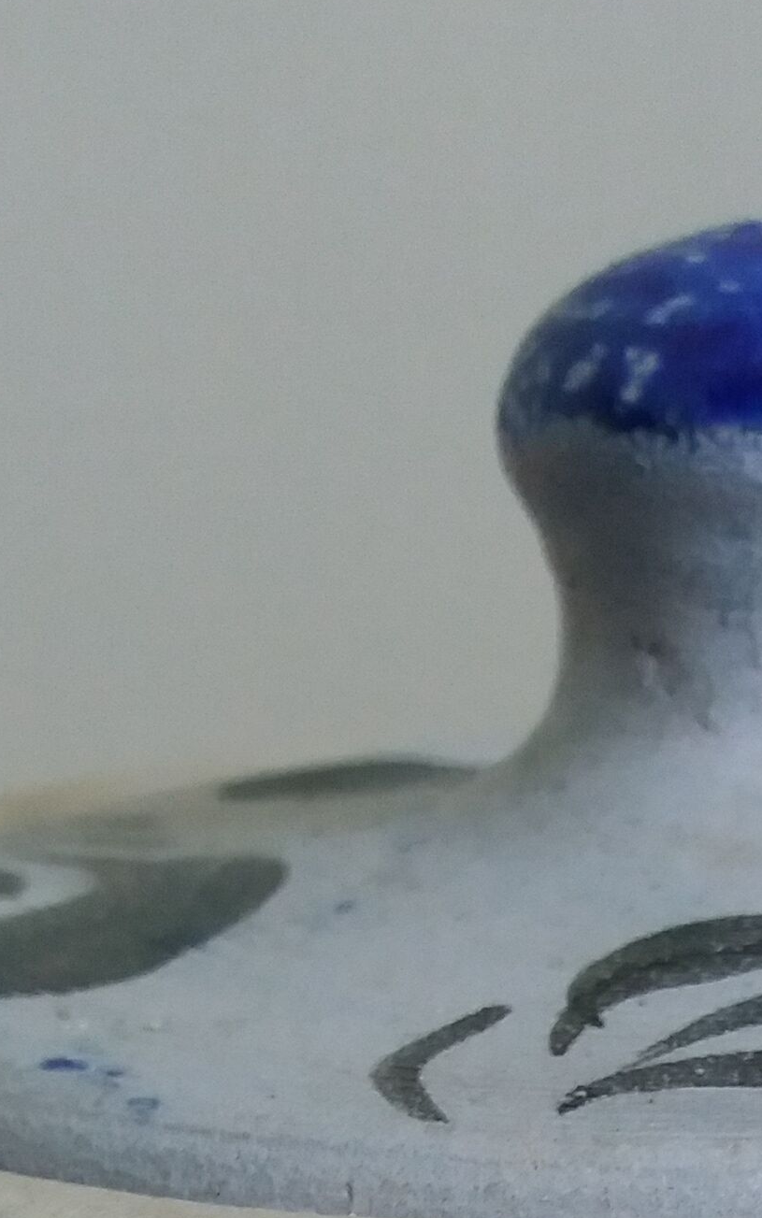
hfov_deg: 13.7
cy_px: 1454
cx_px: 793
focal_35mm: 94
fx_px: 3122
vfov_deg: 20.7
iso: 200
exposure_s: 1/25
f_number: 1.9
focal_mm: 3.7
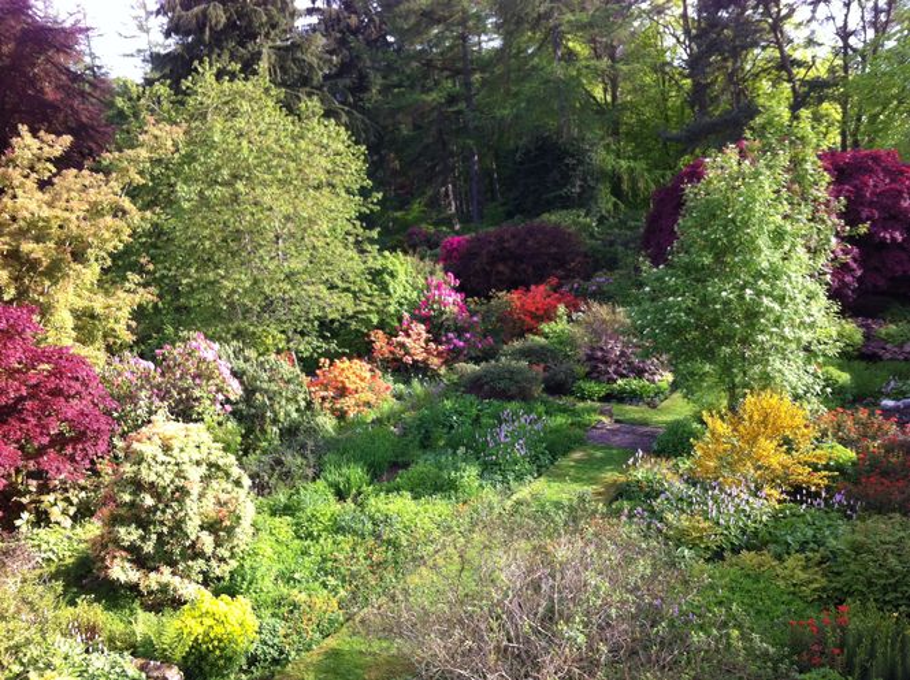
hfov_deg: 52.7
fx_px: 919
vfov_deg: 40.6
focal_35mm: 35
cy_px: 340
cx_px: 455
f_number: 2.8
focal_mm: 3.85
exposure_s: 1/230
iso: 80
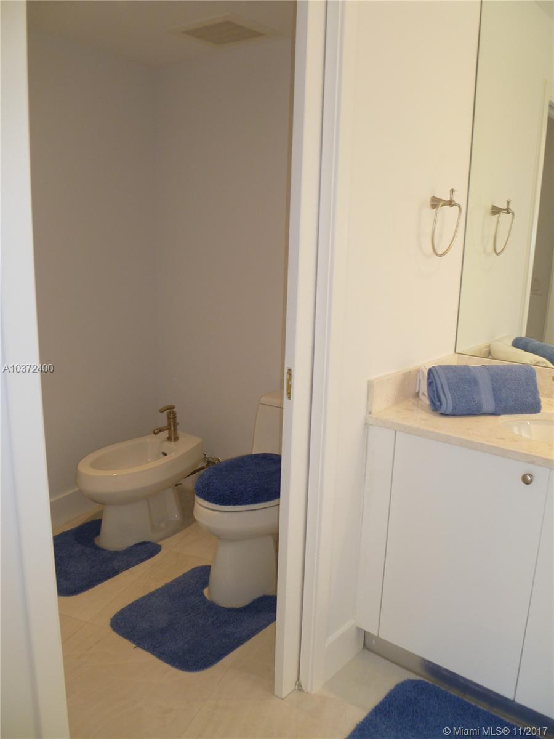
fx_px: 597
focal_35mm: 28
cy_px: 370
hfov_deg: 49.7
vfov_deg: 63.4
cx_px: 277
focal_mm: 5
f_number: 3.3
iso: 100
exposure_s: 1/30
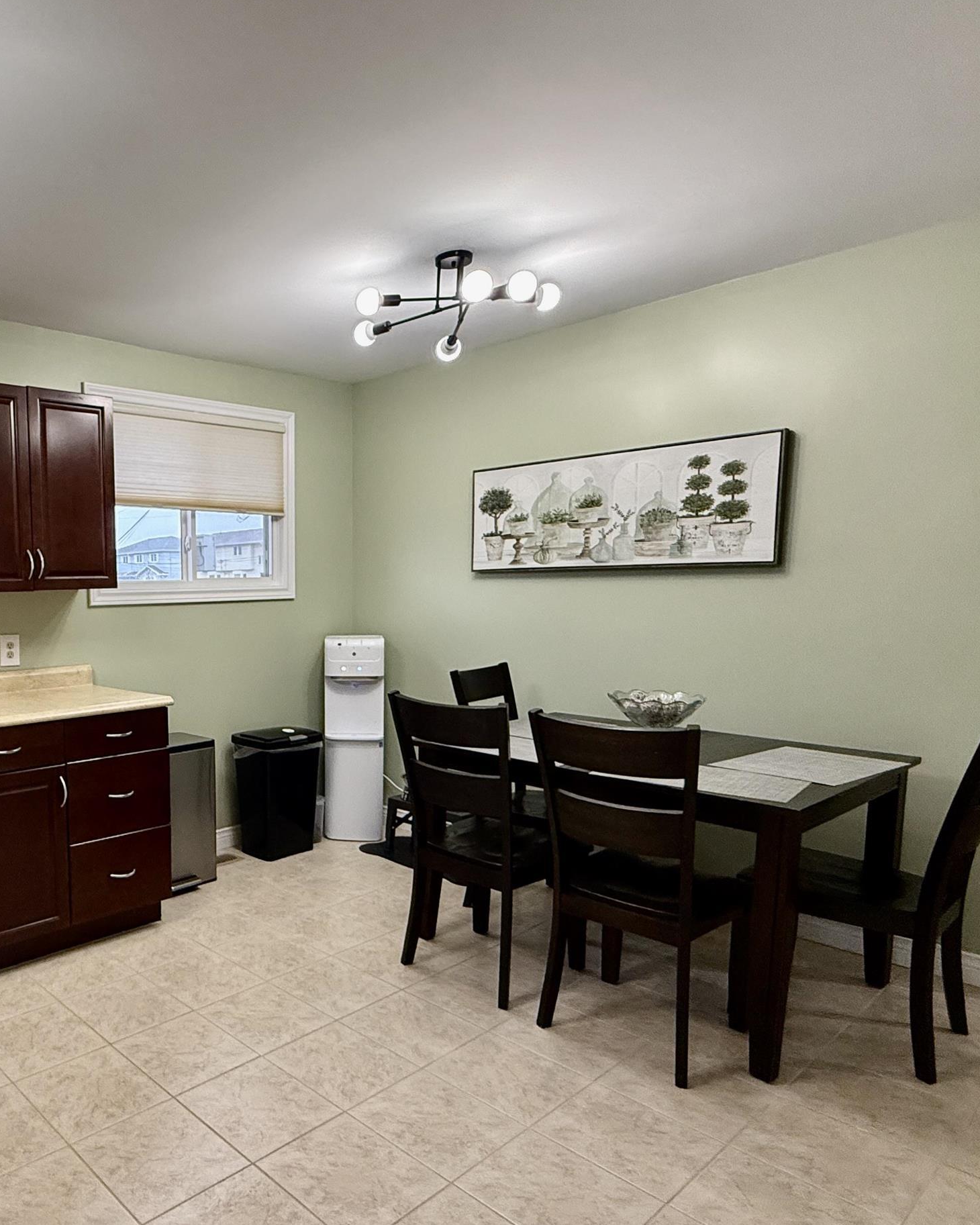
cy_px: 680
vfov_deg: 72.4
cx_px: 168
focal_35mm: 23
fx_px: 834
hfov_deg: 55.6
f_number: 2.2
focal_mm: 2.22
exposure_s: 1/120
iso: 320
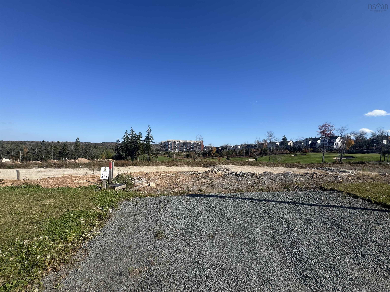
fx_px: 158
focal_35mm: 14
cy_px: 146
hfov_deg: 102.1
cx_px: 195
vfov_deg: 85.7
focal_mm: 2.22
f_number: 2.2
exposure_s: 1/2146
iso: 40
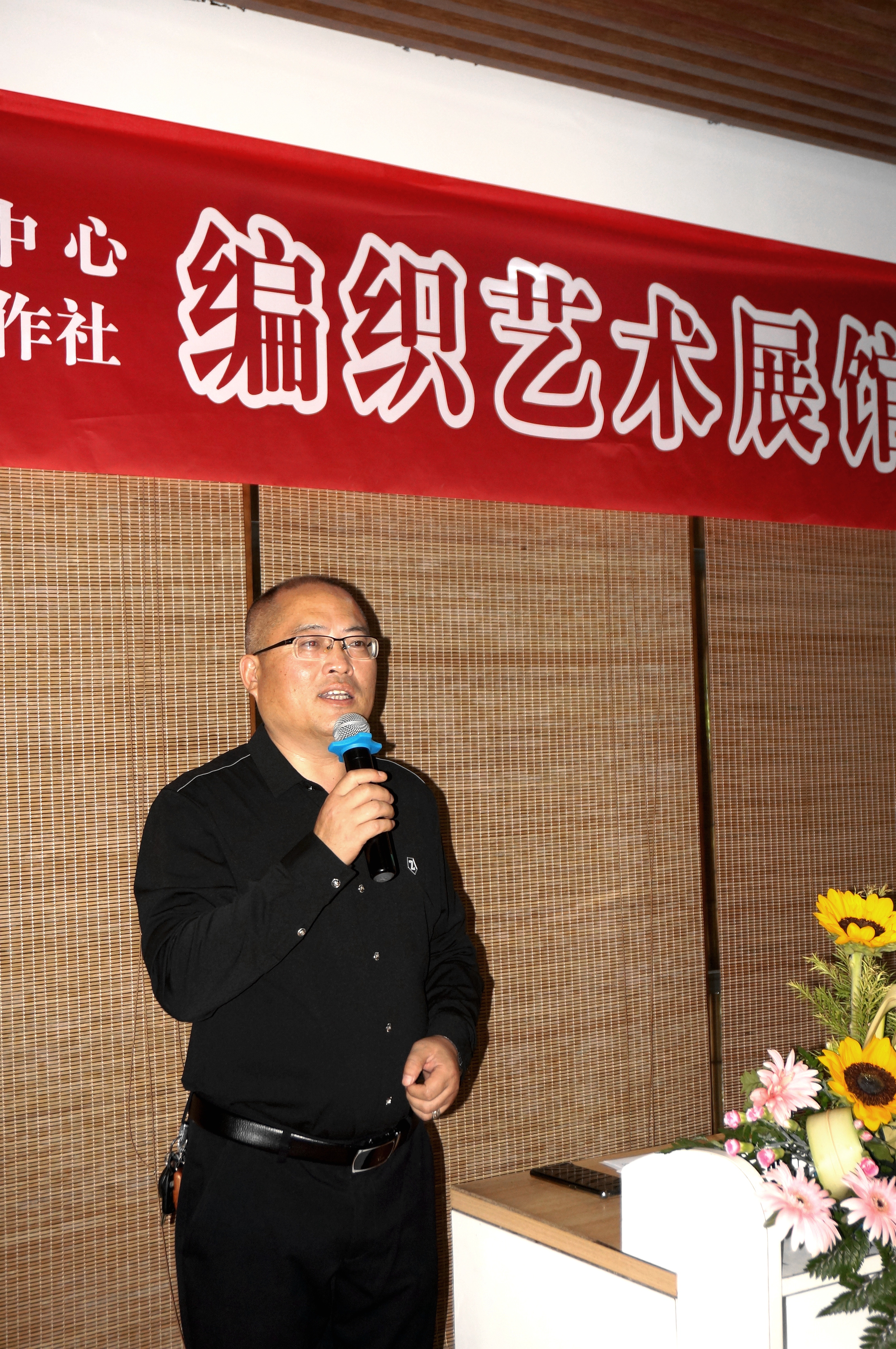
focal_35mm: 44
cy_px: 674
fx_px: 1628
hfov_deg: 30.8
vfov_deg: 45.0
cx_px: 448
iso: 400
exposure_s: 1/60
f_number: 4.5
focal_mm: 29
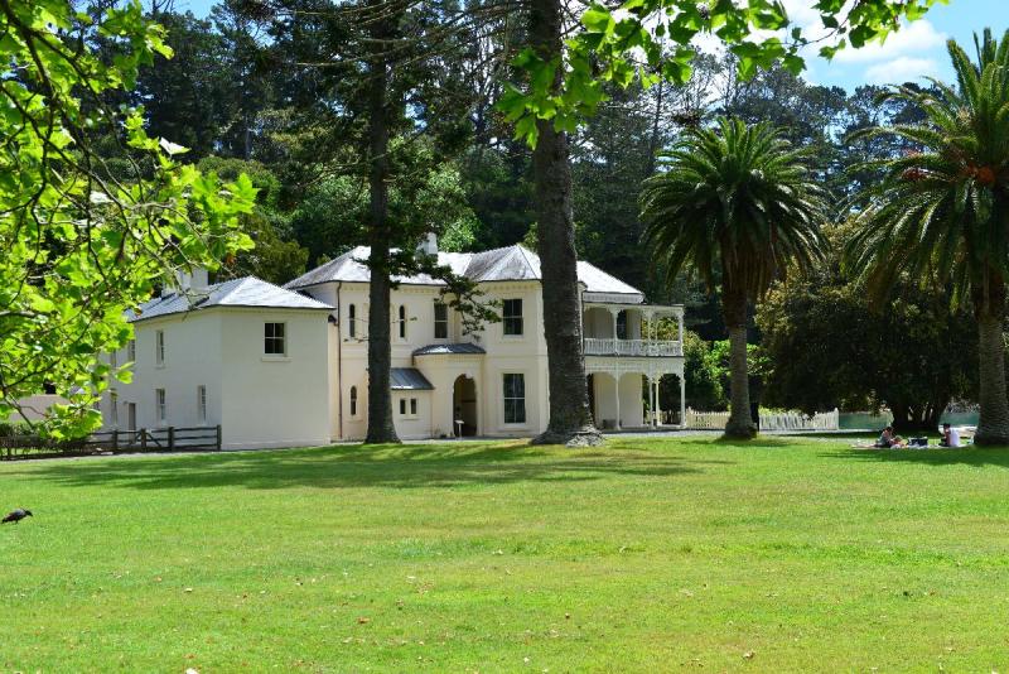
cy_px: 337
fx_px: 1178
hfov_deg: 46.4
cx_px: 504
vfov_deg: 31.9
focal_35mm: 42
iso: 250
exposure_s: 1/320
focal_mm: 42
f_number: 9
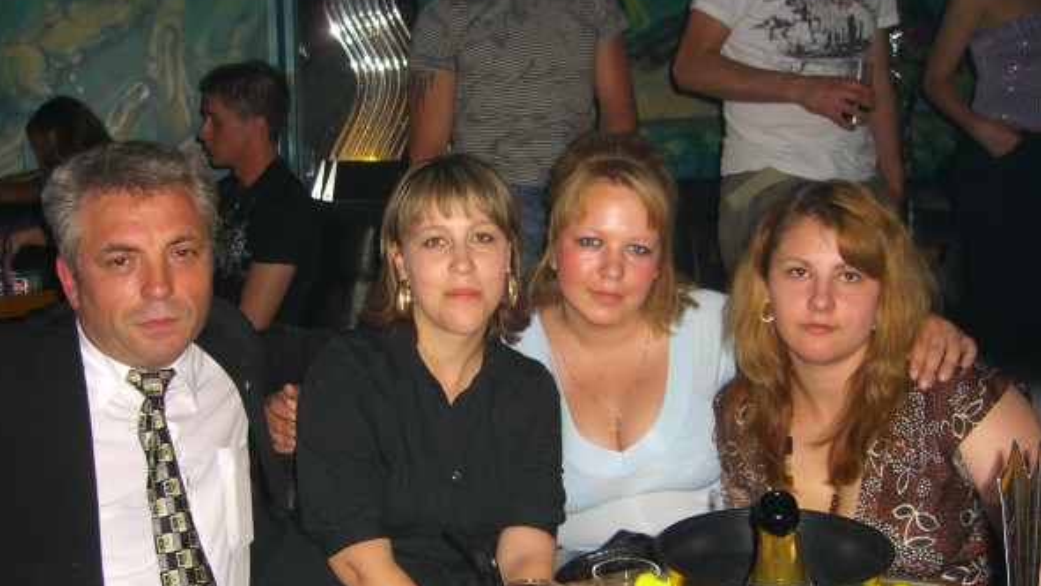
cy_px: 368
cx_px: 516
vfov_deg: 28.3
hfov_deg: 48.3
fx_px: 1160
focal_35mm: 42
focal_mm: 7.9
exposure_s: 1/60
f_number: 2.8
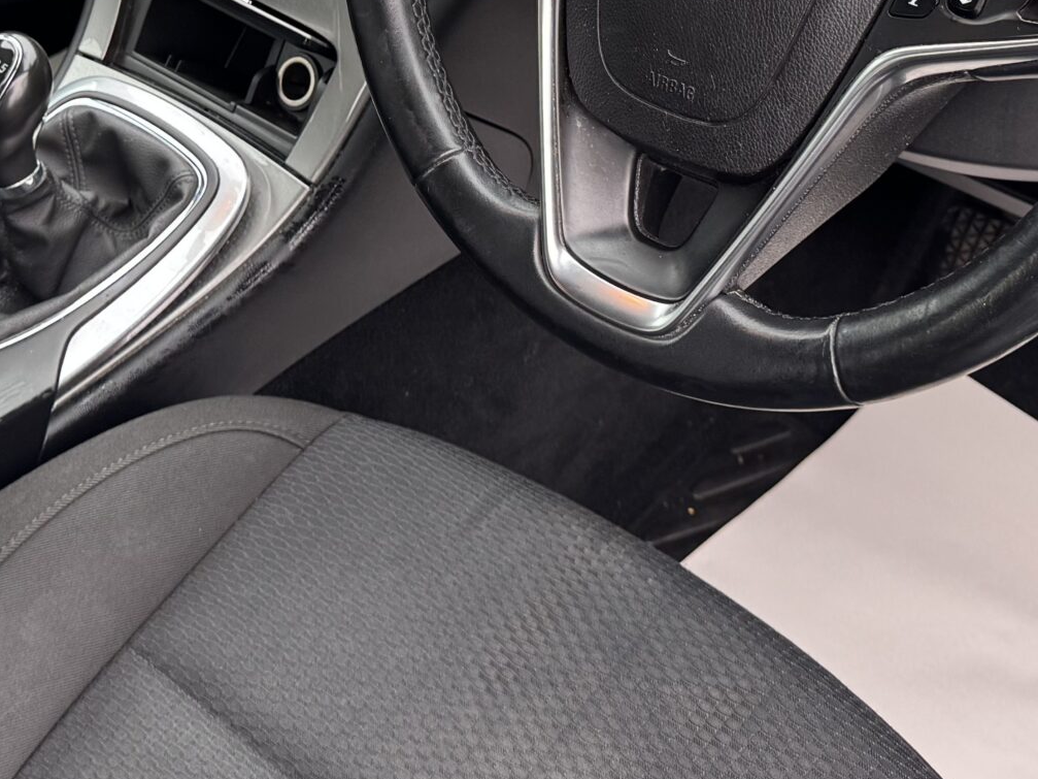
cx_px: 411
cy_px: -130
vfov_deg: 22.3
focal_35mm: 61
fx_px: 1829
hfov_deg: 31.6
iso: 200
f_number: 1.78
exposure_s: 1/99
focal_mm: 6.76
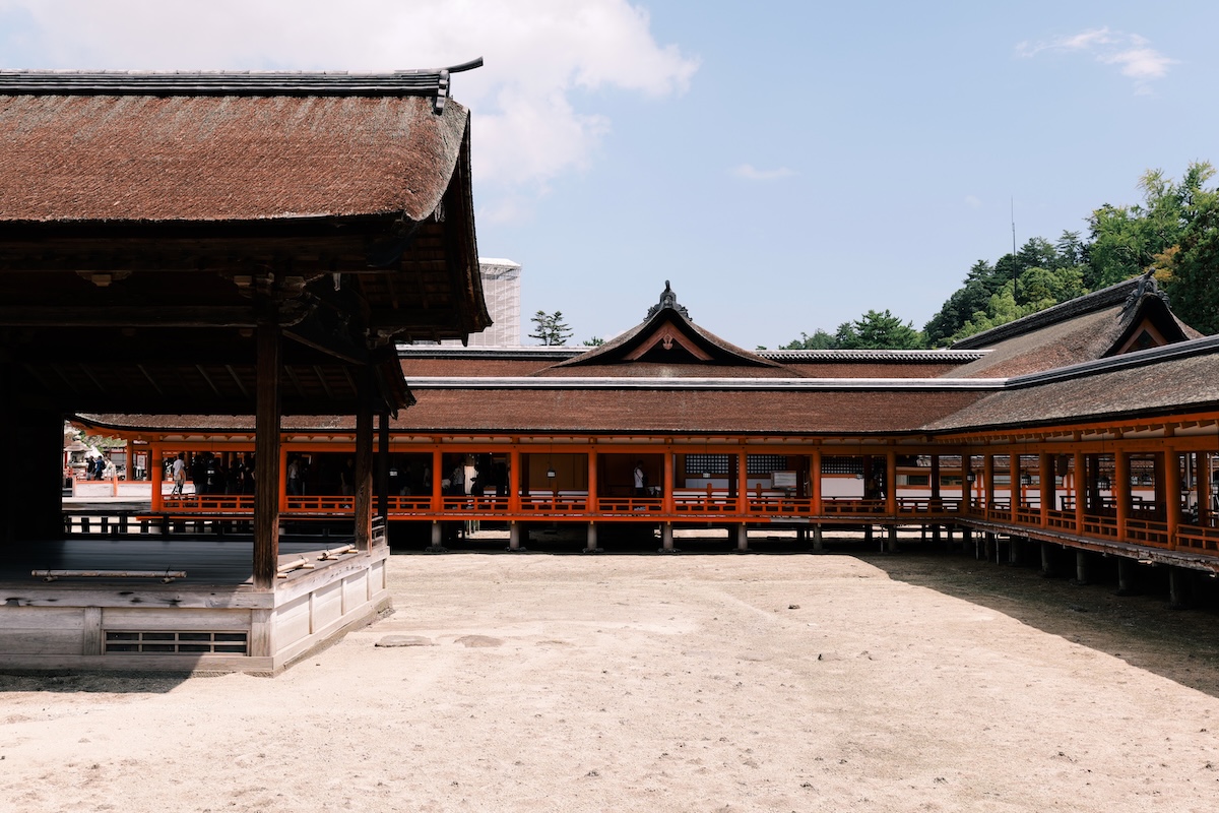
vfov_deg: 36.9
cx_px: 610
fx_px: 1219
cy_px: 406
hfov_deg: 53.1
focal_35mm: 36
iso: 100
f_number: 7.1
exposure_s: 1/250
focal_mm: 36
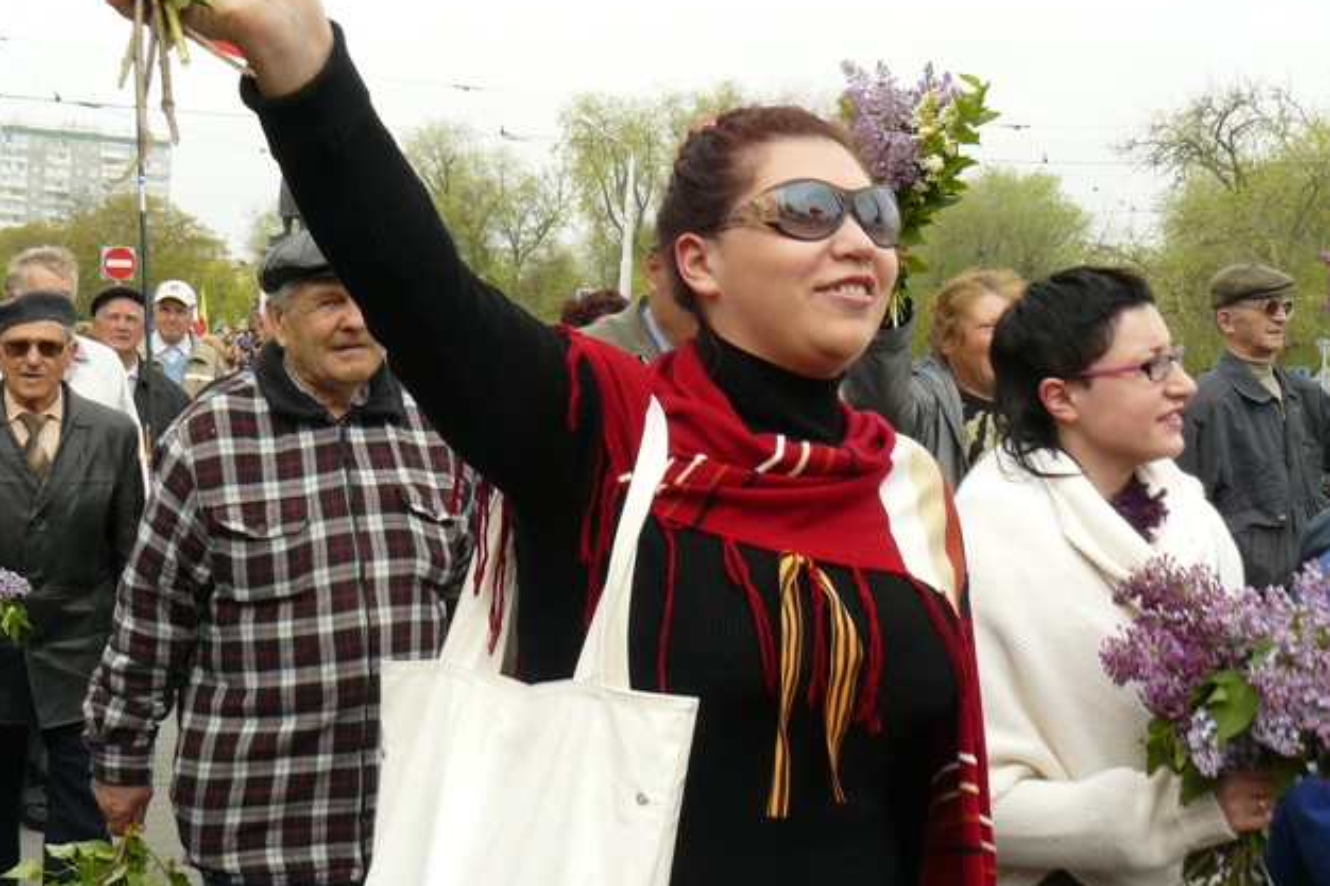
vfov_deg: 27.0
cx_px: 673
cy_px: 482
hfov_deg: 39.6
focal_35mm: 50
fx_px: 1847
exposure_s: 1/200
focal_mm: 6.4
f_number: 5.6
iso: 100
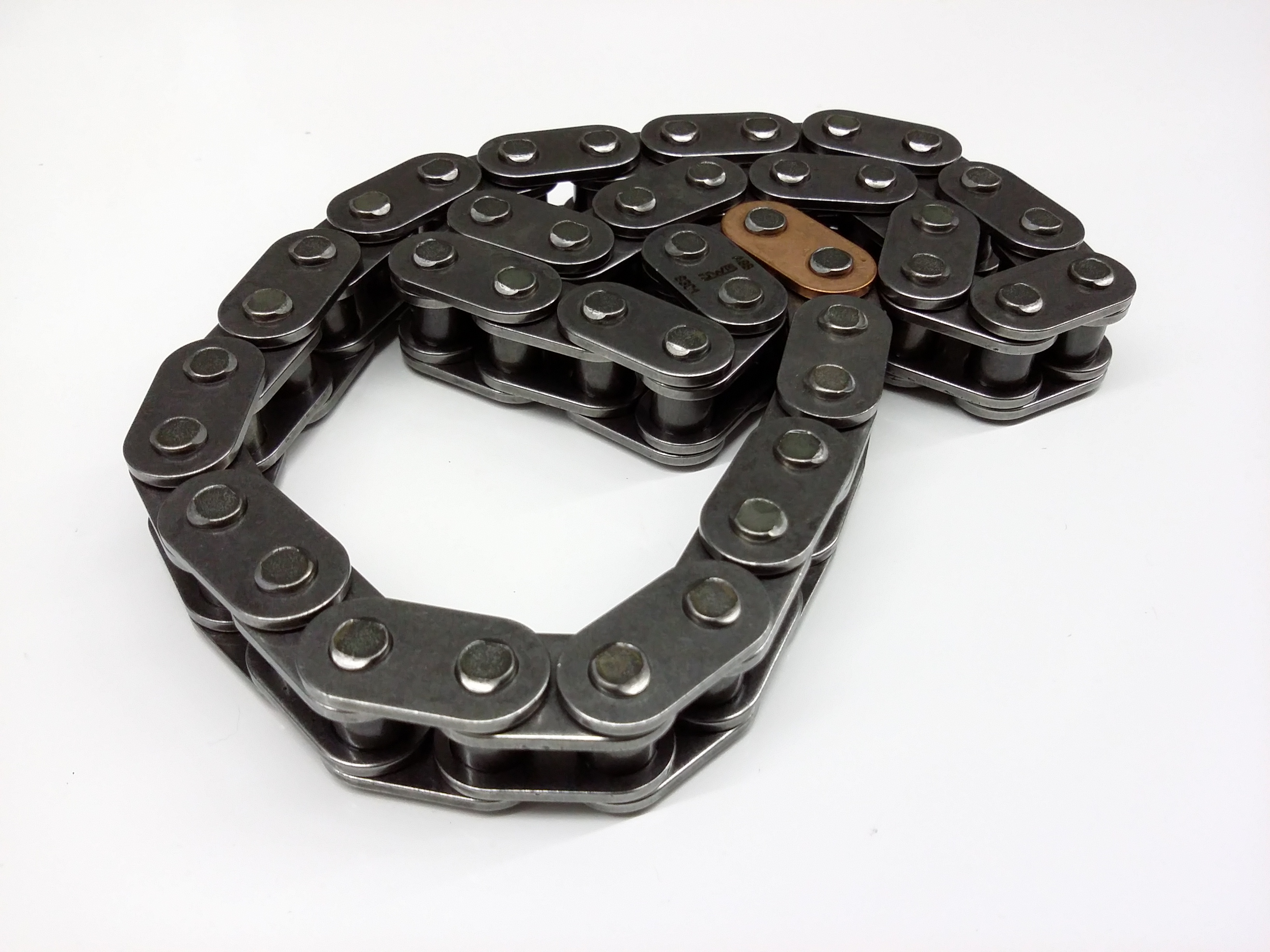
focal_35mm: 32
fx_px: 1174
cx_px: 635
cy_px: 476
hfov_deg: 56.8
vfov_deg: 44.2
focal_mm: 3.4
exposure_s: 1/17
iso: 160
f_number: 2.4
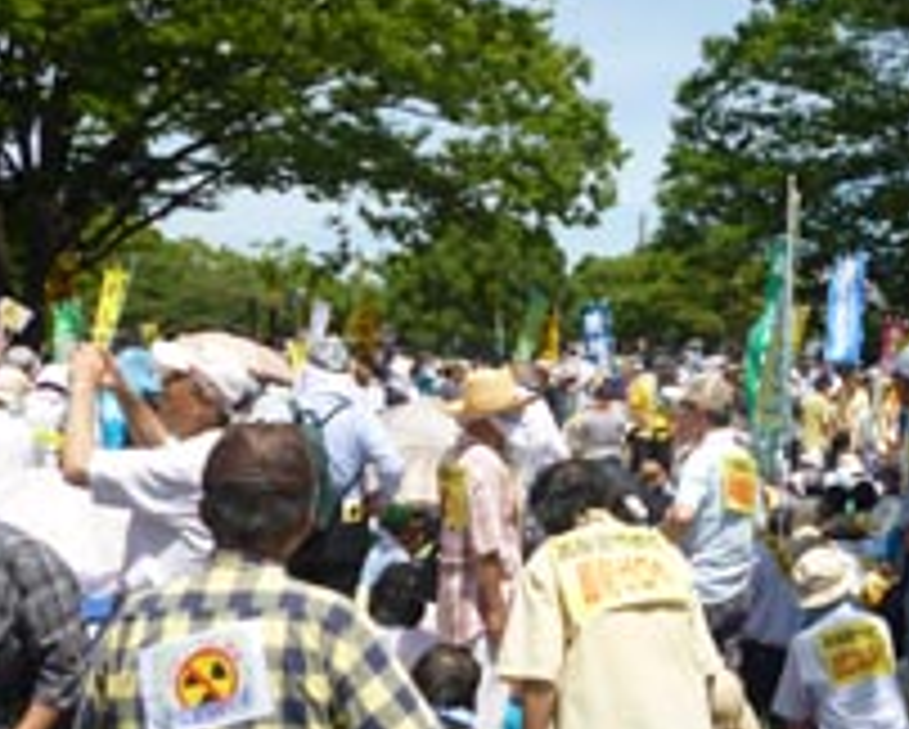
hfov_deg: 33.7
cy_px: 306
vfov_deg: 28.1
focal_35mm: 54
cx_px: 729
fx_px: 1454
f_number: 9
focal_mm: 5
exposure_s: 1/125
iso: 100
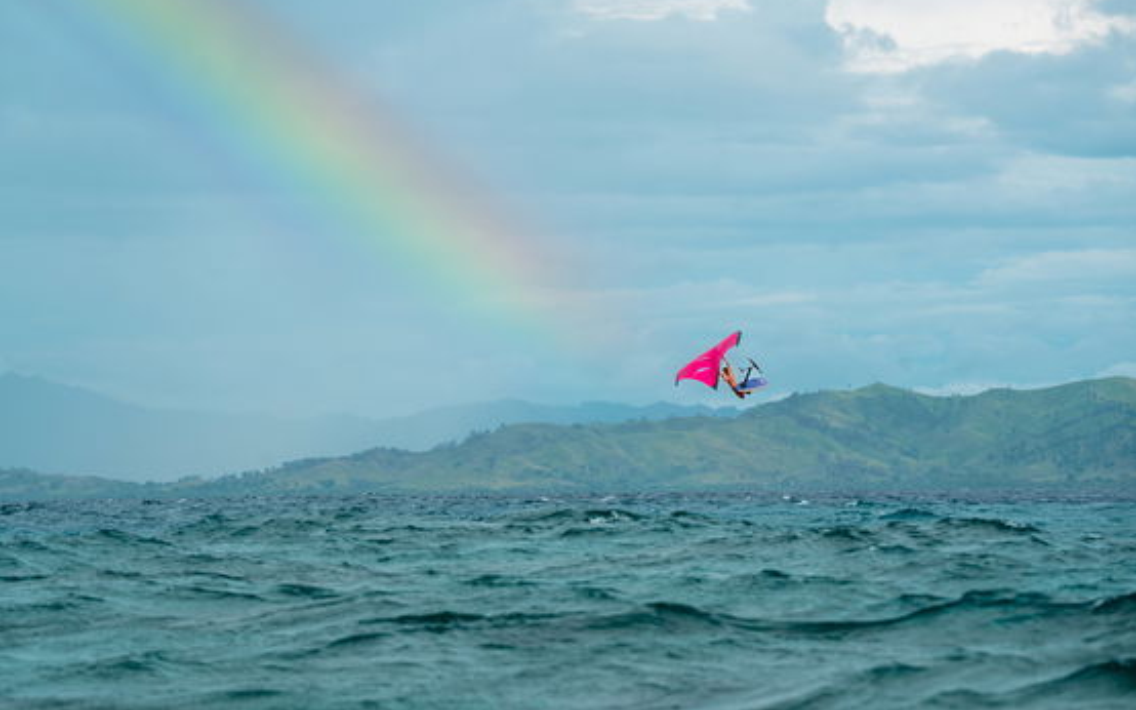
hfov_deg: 12.8
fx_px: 5076
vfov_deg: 8.0
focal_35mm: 164
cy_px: 338
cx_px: 569
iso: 400
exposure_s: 1/1600
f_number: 6.3
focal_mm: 160
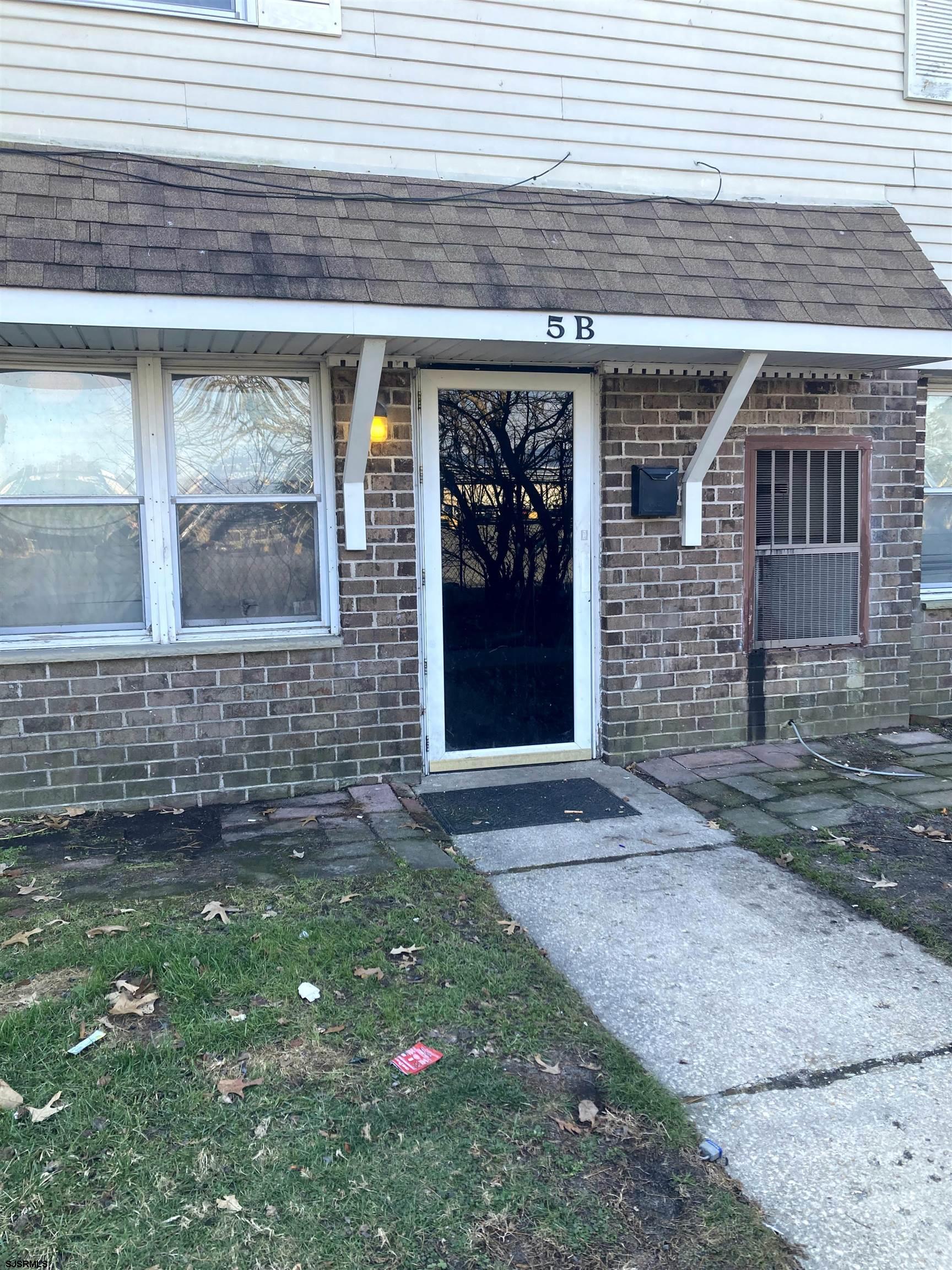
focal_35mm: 28
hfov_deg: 49.7
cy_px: 635
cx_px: 476
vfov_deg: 63.4
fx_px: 1027
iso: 20
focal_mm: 3.99
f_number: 1.8
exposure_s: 1/123
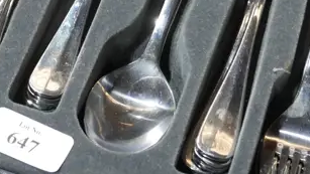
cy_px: -2
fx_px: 1135
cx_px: 13
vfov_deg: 8.7
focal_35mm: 138
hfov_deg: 15.3
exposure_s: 1/60
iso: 500
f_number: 4.1
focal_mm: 19
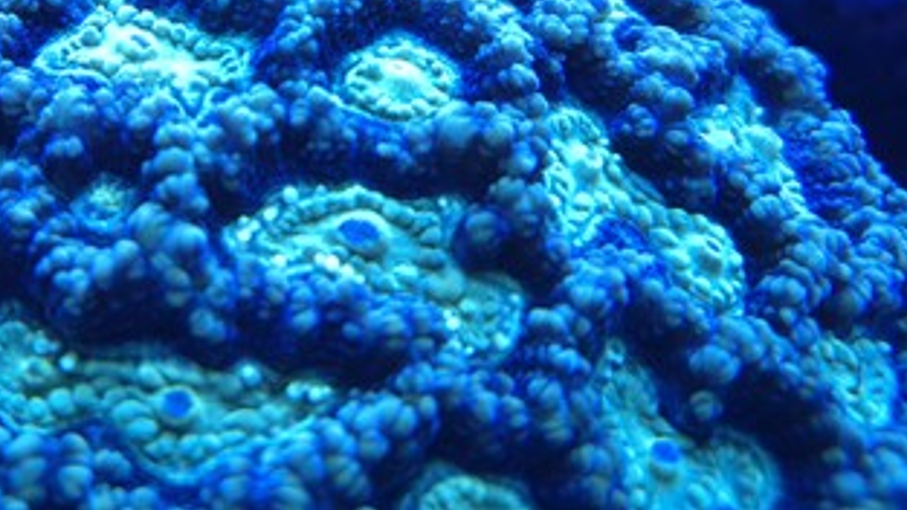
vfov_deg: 27.5
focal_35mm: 40
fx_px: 962
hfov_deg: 49.3
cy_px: -30
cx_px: 275
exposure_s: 1/50
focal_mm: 5.4
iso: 160
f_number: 1.8
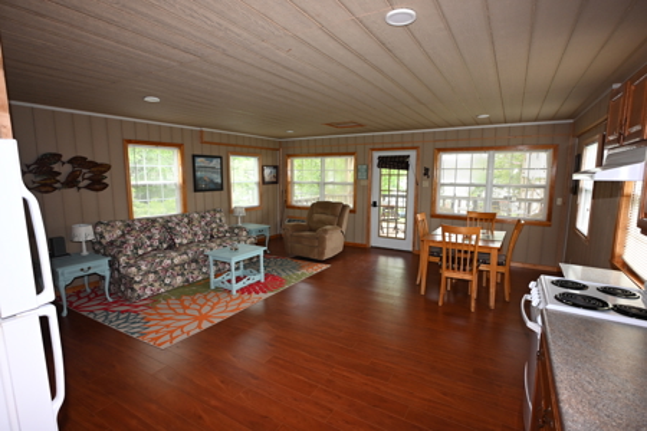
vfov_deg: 67.4
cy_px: 216
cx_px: 324
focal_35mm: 18
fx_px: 323
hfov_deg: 90.0
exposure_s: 1/60
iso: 280
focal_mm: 12
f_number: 4
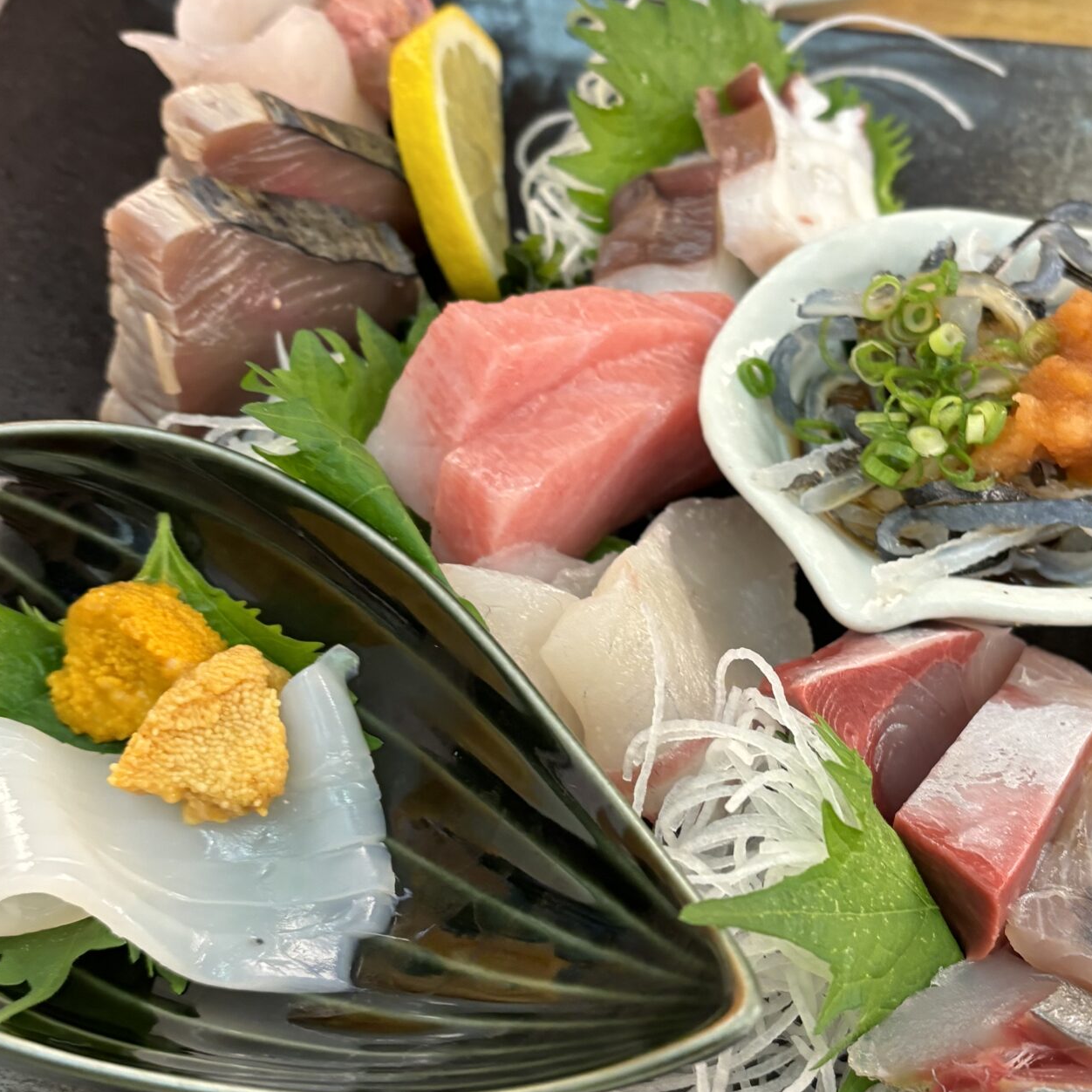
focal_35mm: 47
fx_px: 1677
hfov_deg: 35.7
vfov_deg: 36.0
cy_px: 579
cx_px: 720
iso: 250
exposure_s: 1/60
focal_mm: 5.96
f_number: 1.6
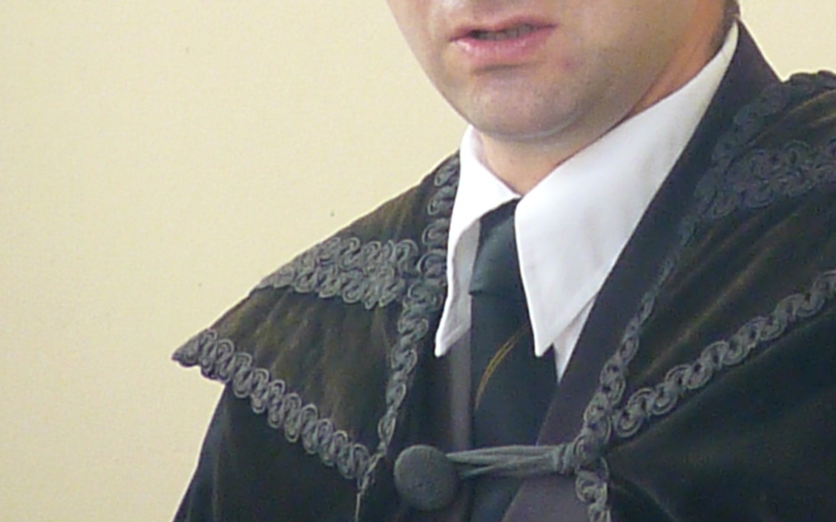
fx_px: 19135
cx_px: 585
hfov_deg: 2.5
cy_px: 33
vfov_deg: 1.6
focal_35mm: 840
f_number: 3.8
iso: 1600
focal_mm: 77.6
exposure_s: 1/100
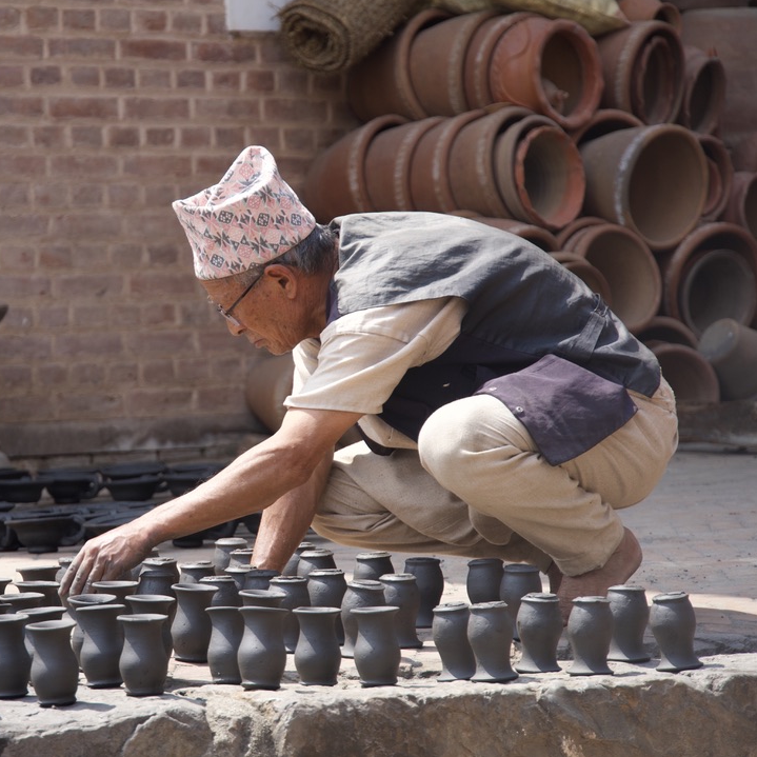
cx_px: 190
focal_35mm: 187
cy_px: 378
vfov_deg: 9.4
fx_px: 4618
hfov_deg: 9.4
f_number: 5.6
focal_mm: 97
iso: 100
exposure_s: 1/160
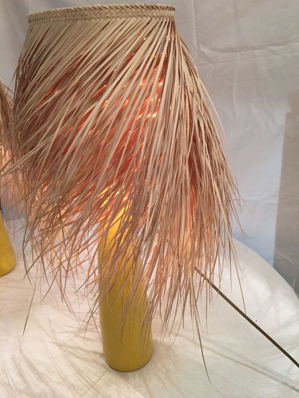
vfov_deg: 61.7
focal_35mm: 29
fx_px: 334
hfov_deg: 48.2
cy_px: 199
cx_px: 150
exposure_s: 1/17
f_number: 2.2
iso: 32
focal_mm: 4.15
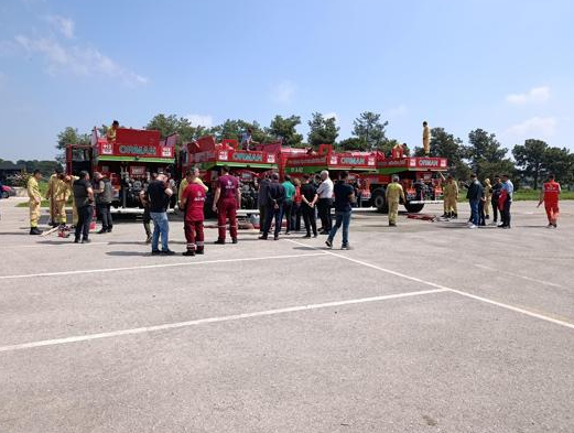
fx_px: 399
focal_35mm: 24
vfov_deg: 57.0
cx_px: 279
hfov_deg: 71.5
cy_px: 212
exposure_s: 1/633
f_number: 1.65
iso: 50
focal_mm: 6.11
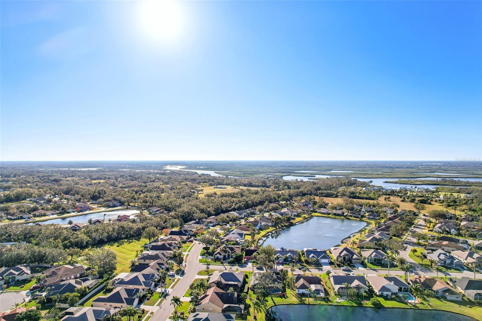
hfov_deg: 78.6
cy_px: 160
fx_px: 294
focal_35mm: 22
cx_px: 241
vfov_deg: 57.2
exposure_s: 1/3200
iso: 110
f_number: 2.8
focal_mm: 8.4
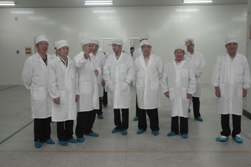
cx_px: 126
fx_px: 282
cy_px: 84
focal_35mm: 40
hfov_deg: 47.9
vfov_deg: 33.0
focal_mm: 27
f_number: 3.8
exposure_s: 1/10
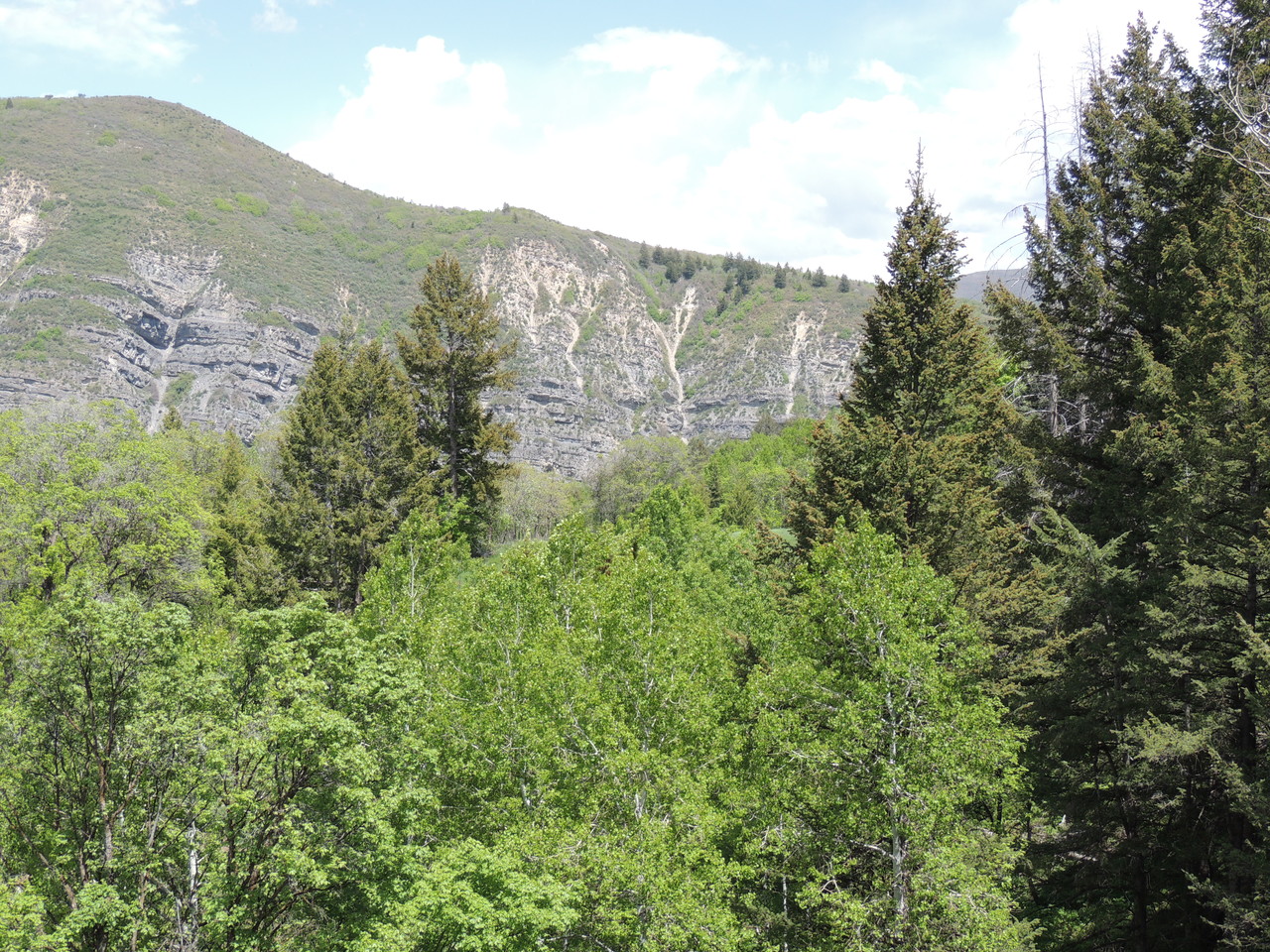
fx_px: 1724
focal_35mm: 47
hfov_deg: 40.4
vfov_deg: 30.9
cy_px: 476
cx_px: 635
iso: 100
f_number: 3.5
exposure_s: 1/500
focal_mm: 8.3
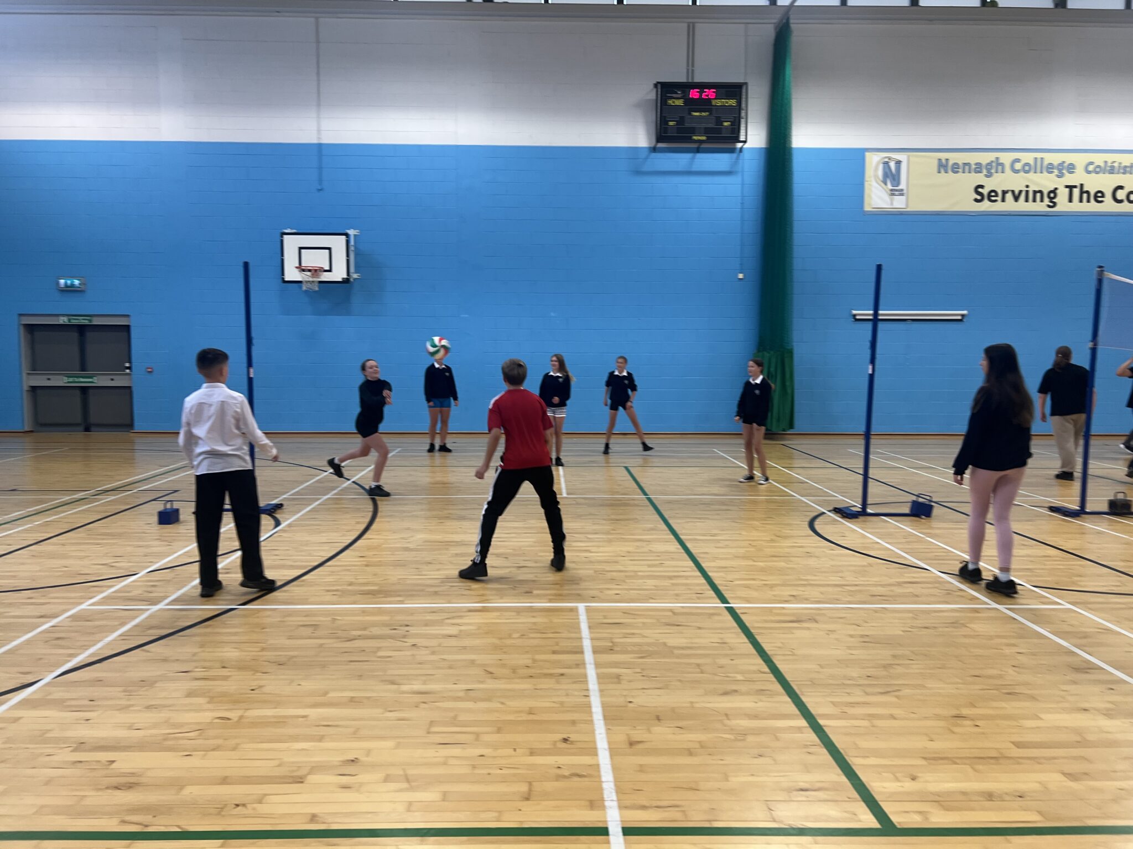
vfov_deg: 53.1
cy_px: 424
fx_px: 851
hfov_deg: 67.3
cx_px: 566
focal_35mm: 26
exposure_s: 1/100
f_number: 1.5
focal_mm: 5.7
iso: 100
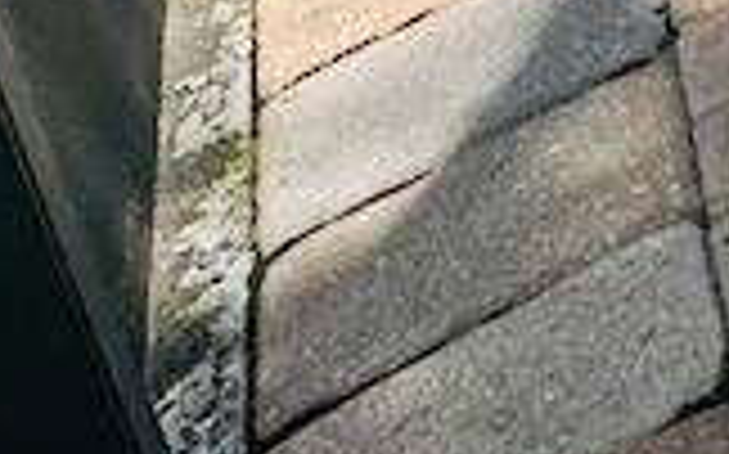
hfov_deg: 11.2
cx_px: 2174
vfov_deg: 7.6
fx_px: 2323
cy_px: -1358
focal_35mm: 117
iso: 50
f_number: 2.2
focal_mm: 2.22
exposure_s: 1/1217
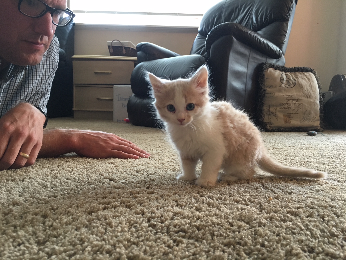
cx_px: 173
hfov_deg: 61.7
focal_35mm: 29
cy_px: 130
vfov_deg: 48.2
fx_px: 290
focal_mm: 4.15
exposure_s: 1/30
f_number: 2.2
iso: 125
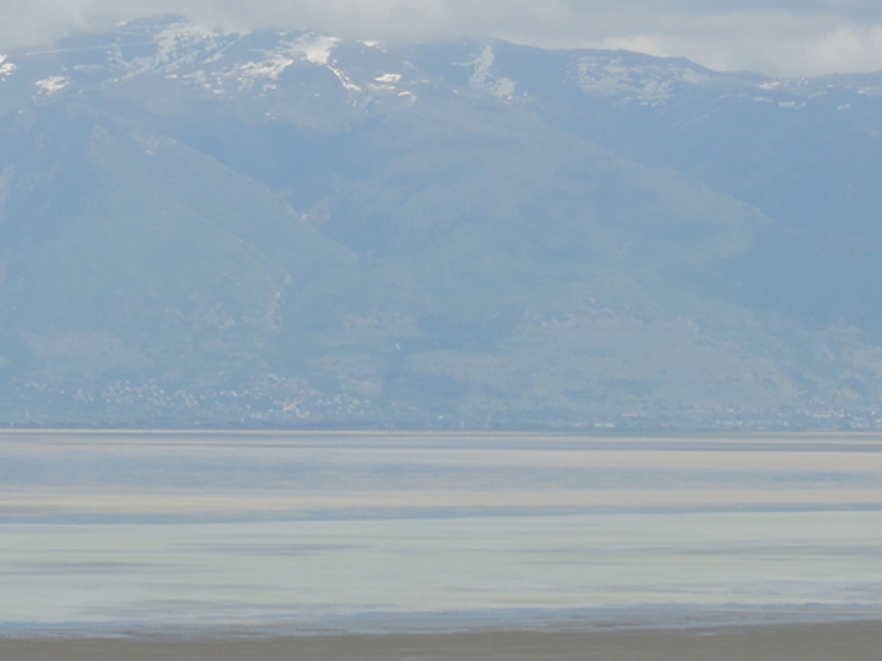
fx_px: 8837
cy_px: 424
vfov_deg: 4.3
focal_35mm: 347
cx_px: -228
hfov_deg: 5.7
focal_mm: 24
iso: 100
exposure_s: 1/1000
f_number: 4.3
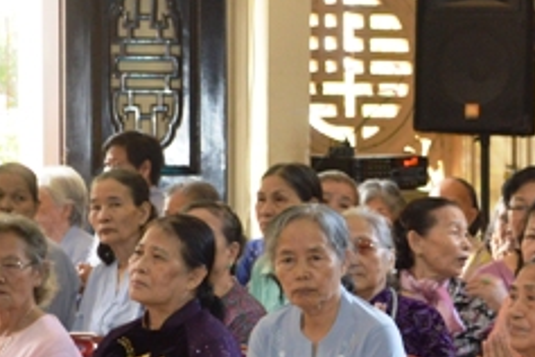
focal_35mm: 162
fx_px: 2407
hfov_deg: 12.3
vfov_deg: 8.5
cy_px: 262
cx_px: 684
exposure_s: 1/60
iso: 1000
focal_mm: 40
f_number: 5.3
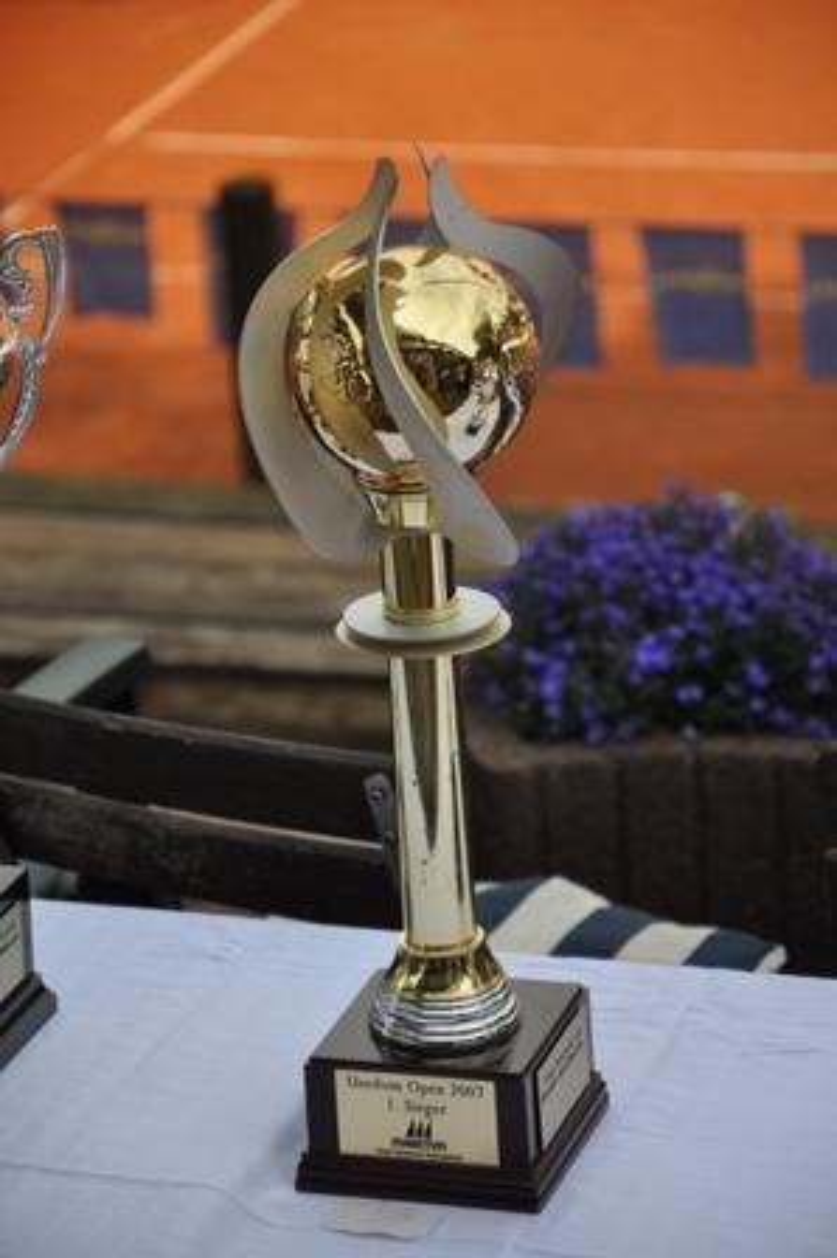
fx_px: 5501
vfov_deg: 13.0
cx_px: 418
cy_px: 629
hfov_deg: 8.7
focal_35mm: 158
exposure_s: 1/1250
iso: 400
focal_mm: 105
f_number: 5.6
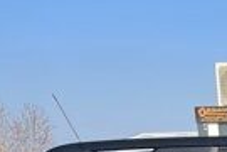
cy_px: 387
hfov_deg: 14.5
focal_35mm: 128
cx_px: 375
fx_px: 807
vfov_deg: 9.4
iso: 32
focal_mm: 4.2
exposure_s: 1/1453
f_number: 1.6
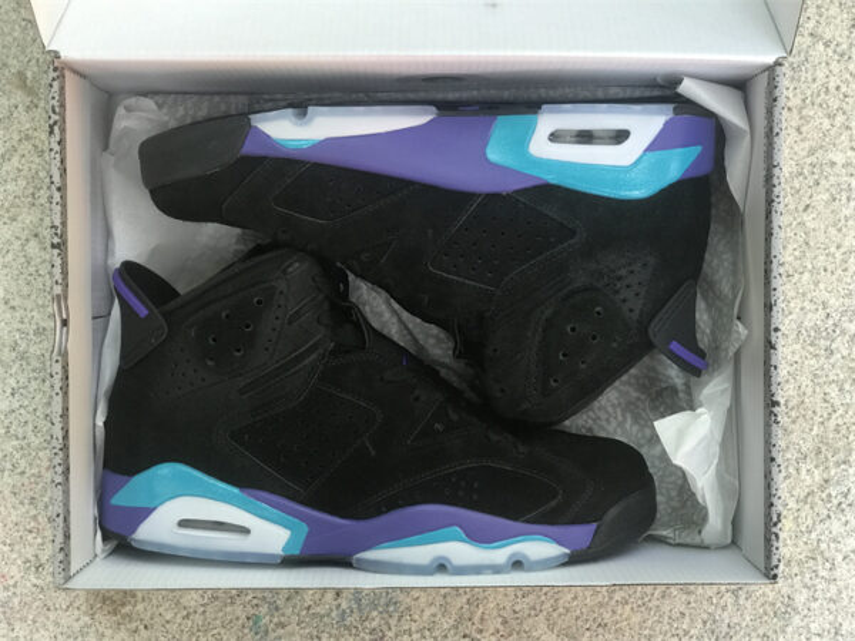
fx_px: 1408
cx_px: 428
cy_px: 320
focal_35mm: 57
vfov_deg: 25.7
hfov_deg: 33.8
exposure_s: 1/50
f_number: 2.8
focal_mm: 6.6
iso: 50
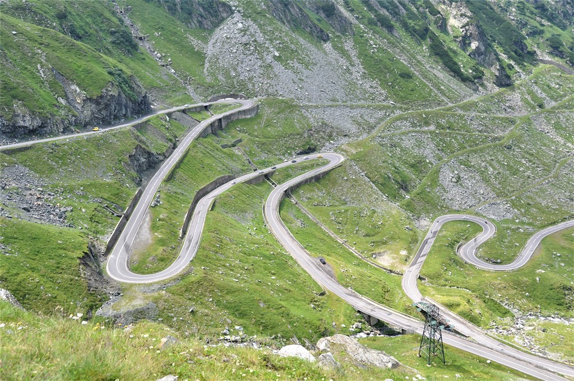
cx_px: 287
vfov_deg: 39.9
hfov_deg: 57.3
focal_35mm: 33
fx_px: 525
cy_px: 190
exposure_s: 1/160
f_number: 6.3
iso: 200
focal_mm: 22
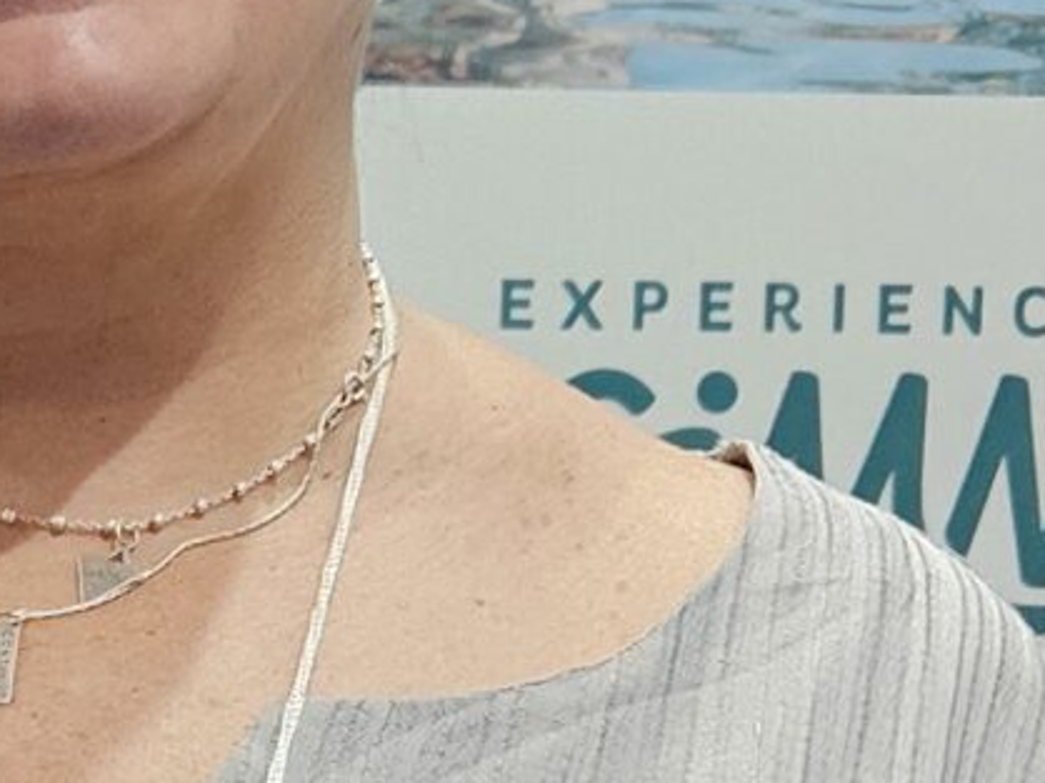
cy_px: 1123
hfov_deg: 13.4
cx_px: -375
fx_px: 4254
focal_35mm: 141
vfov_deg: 10.2
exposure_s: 1/120
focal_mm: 5.4
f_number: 1.8
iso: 800
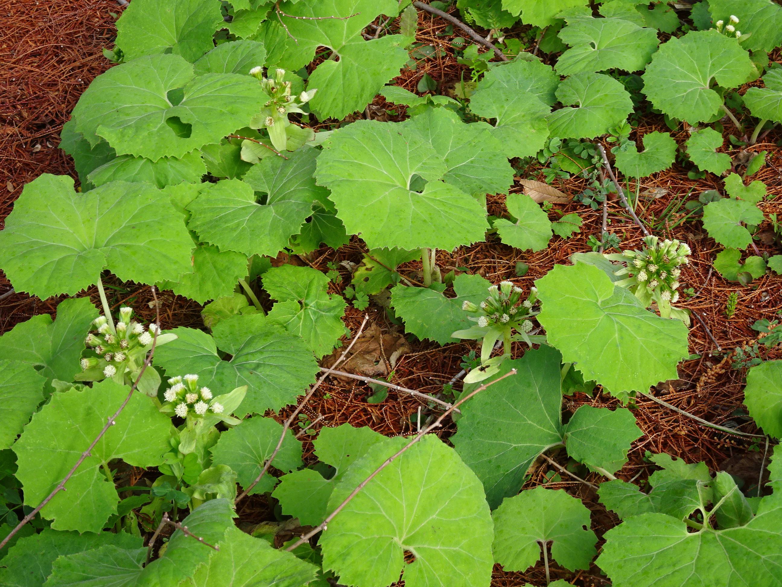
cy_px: 294
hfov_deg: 24.4
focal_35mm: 80
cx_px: 391
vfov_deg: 18.4
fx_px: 1807
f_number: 5
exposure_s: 1/80
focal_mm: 13.7
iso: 80
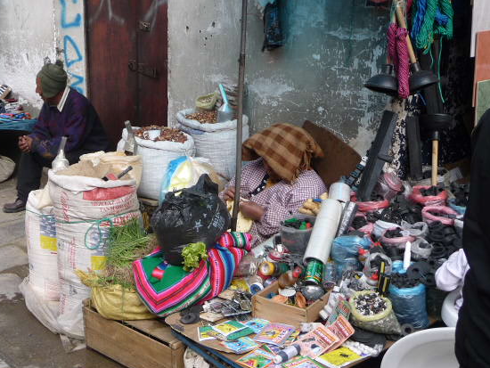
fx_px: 708
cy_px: 206
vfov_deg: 29.1
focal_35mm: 50
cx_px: 214
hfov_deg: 38.1
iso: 100
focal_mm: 7.1
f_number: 4
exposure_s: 1/200
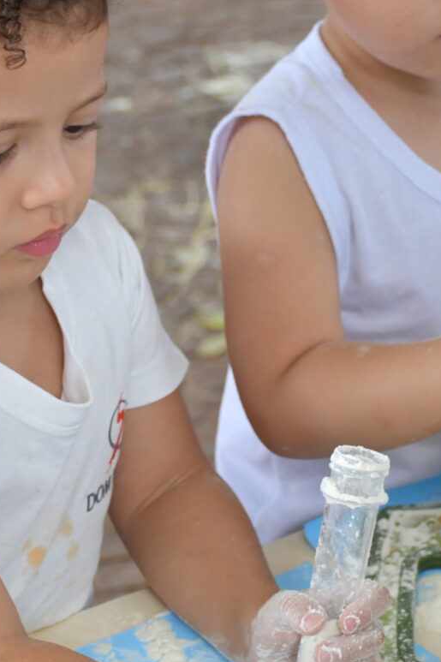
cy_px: 314
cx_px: 234
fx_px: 2739
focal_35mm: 149
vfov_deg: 13.8
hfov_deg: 9.2
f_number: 4.5
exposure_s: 1/160
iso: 800
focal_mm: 40
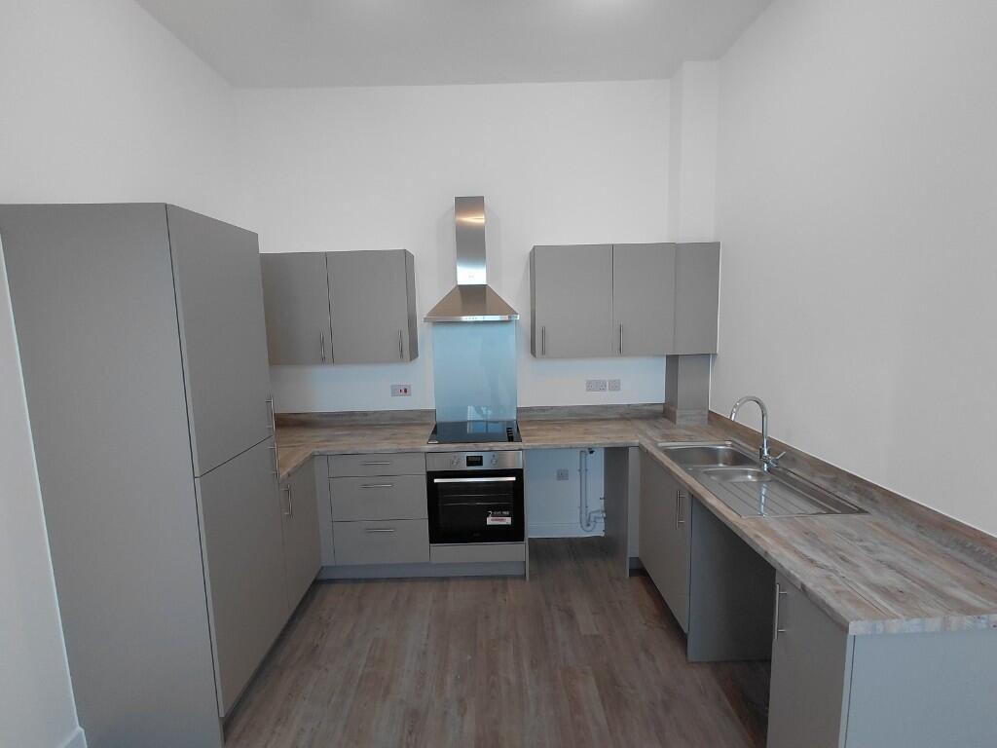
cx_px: 498
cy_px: 374
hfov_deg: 94.5
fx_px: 461
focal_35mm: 16
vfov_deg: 78.1
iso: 64
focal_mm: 1.64
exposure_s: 1/50
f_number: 2.2
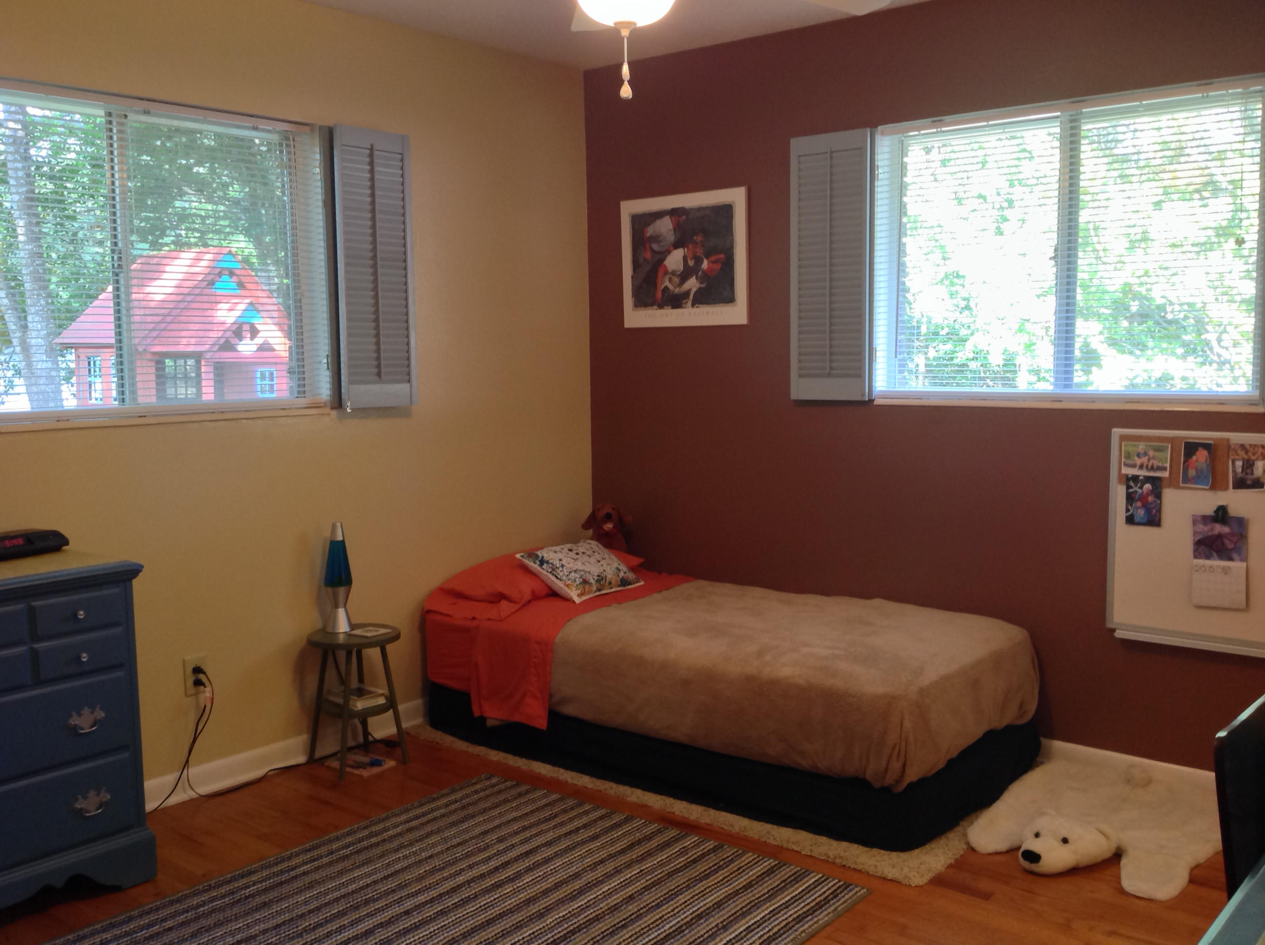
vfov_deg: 40.6
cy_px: 472
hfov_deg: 52.7
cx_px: 632
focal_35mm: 35
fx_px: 1277
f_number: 2.4
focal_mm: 4.28
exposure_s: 1/15
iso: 160
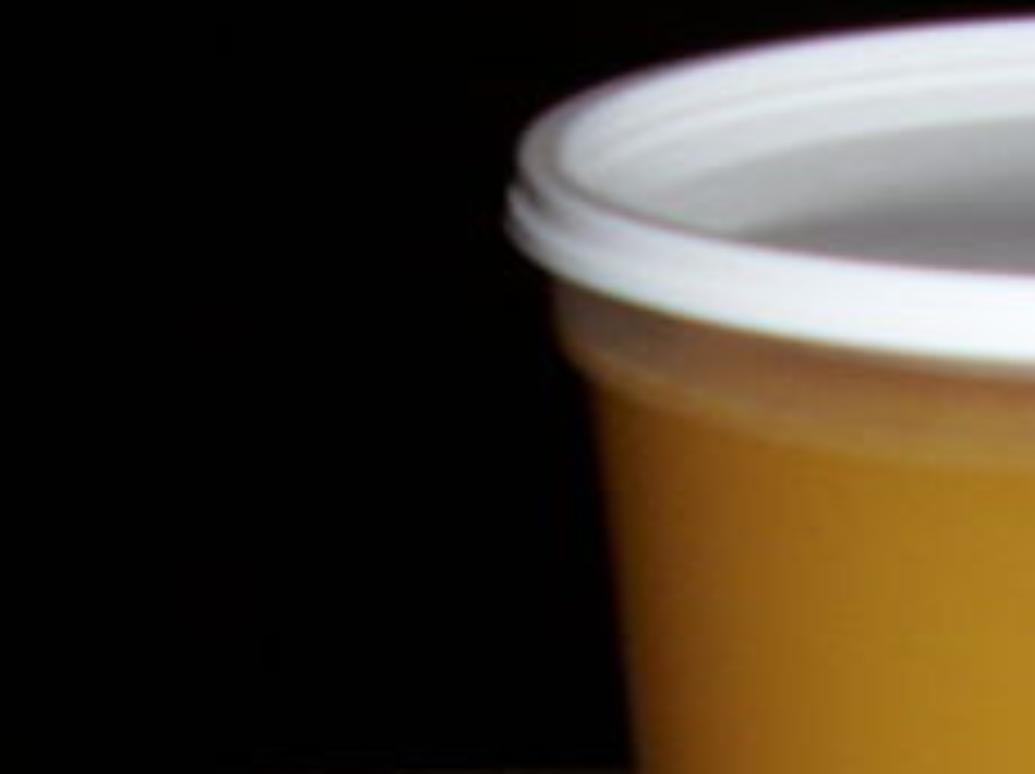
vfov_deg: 10.2
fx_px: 4032
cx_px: 1278
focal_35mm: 135
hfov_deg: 14.1
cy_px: 1494
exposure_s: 1/200
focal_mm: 6.2
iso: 50
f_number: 2.8
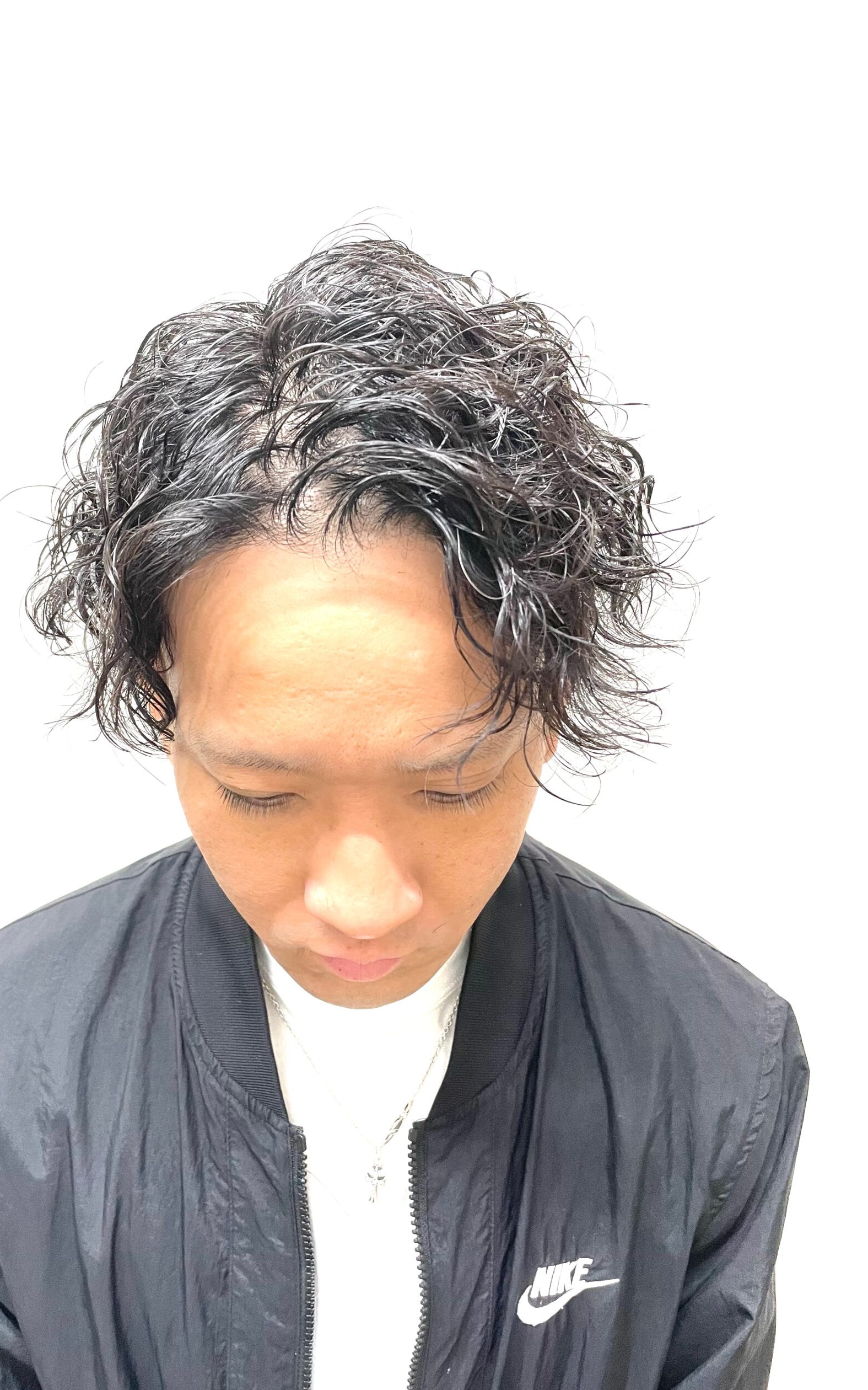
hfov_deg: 44.3
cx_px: 355
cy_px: 704
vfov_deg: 66.5
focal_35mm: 28
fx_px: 1060
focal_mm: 4.2
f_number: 1.6
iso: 160
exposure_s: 1/50
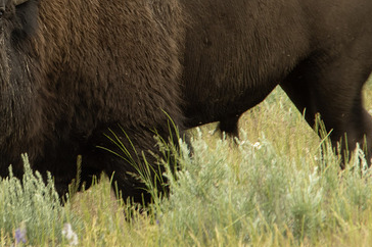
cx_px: 22
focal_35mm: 1648
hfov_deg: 1.3
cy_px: 1
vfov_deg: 0.8
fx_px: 17014
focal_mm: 500
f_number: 11
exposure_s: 1/200
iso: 400
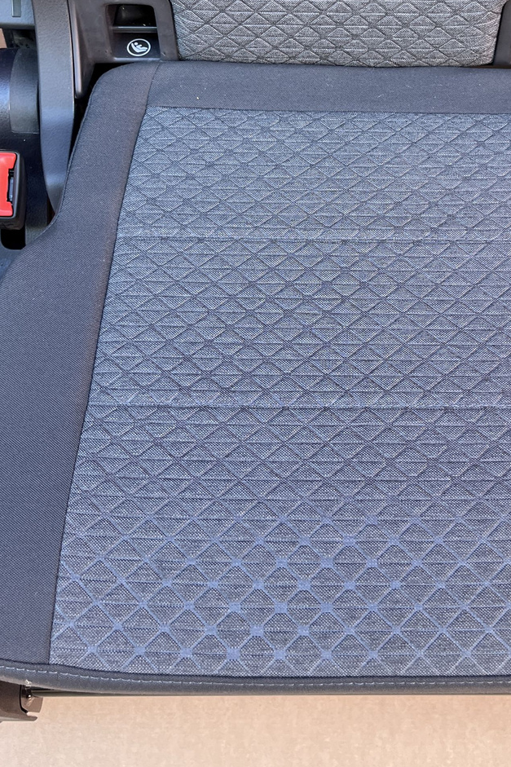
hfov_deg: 29.0
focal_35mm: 46
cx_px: 346
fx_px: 980
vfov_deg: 41.9
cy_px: 228
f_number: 1.6
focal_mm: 5.1
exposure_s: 1/121
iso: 80
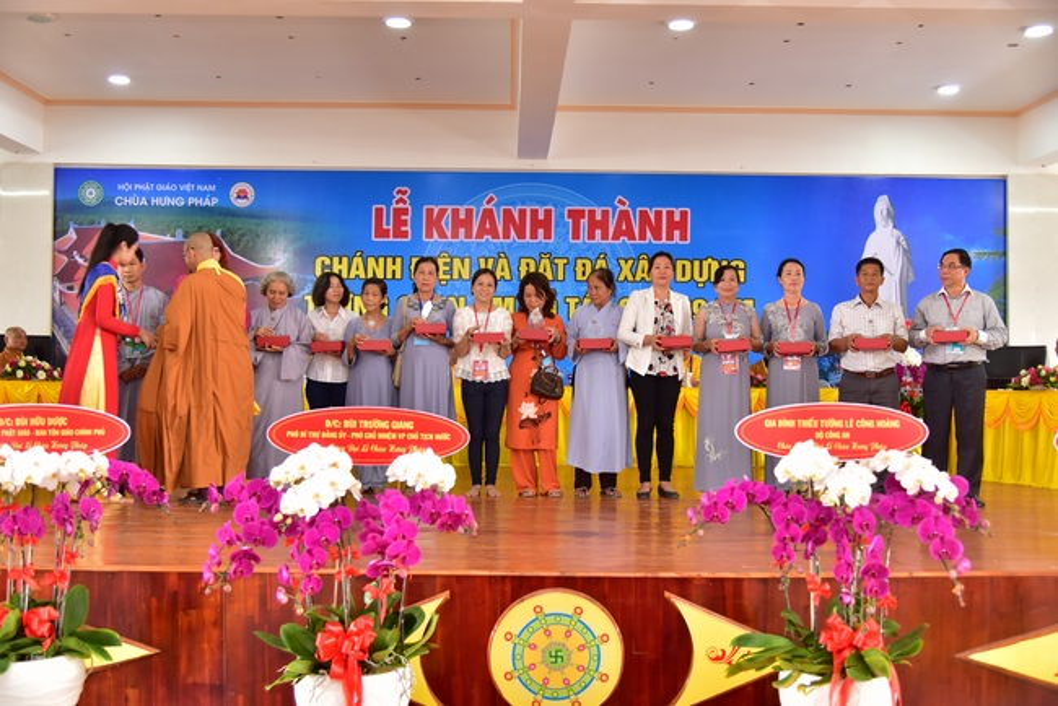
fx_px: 1117
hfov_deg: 50.7
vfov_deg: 35.1
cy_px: 353
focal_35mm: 38
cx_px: 529
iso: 640
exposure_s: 1/40
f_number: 4
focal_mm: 38
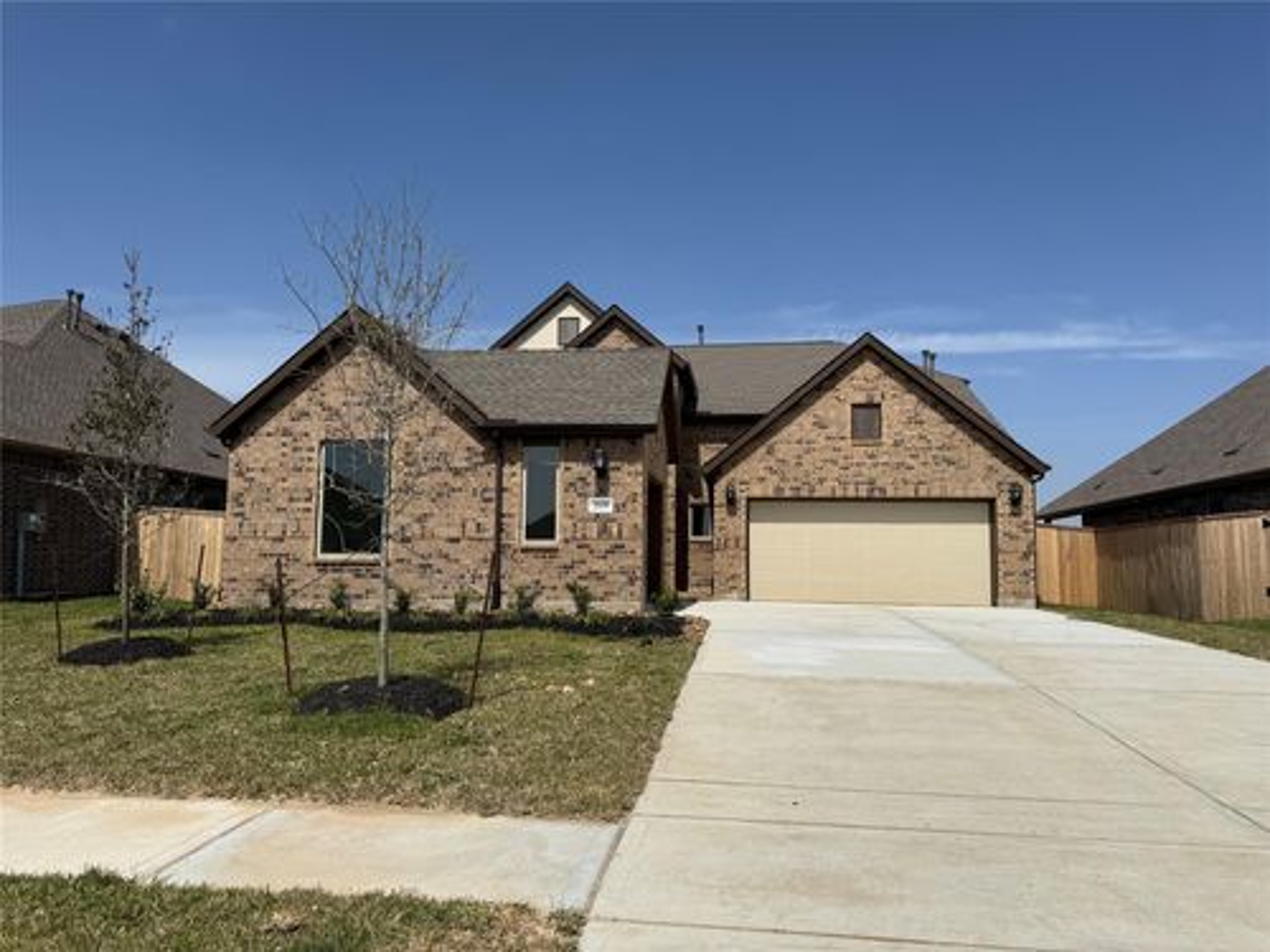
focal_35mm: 24
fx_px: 881
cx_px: 635
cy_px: 476
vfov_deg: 56.8
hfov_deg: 71.6
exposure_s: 1/12346
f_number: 1.78
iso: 80
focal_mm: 6.76
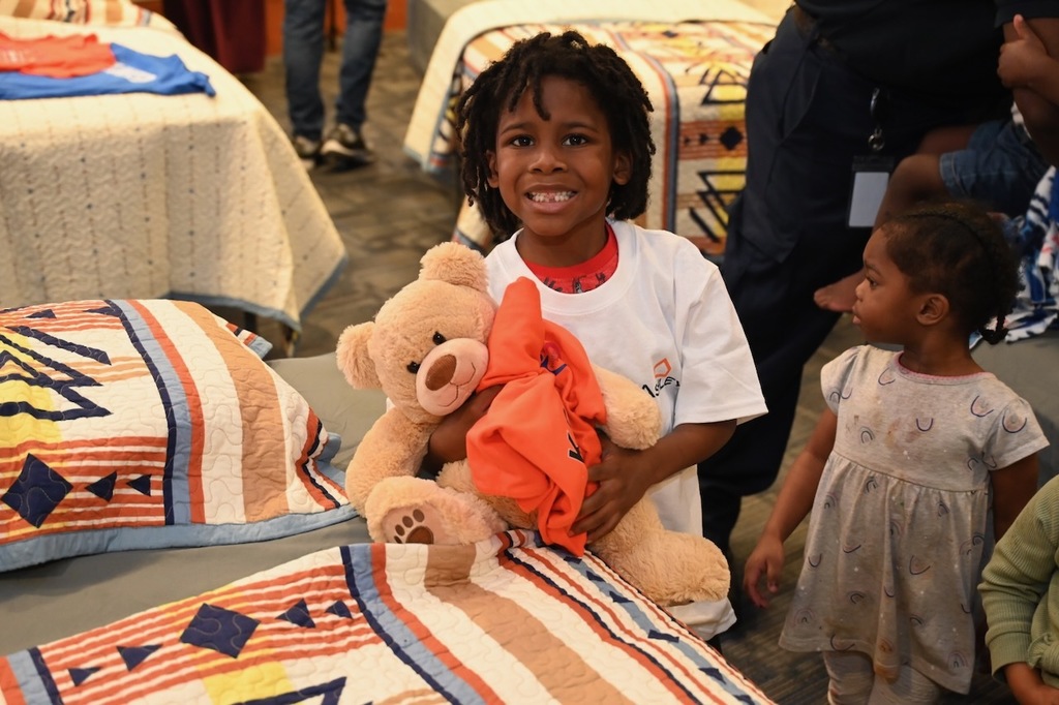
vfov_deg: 29.8
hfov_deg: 43.6
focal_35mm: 45
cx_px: 530
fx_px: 1323
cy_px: 352
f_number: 4
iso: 3200
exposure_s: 1/100
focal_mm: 45
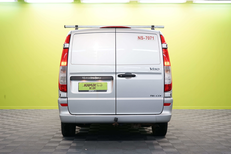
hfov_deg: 41.1
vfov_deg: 28.1
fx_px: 308
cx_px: 116
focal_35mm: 48
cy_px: 77
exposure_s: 1/30
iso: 500
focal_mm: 48
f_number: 4.5
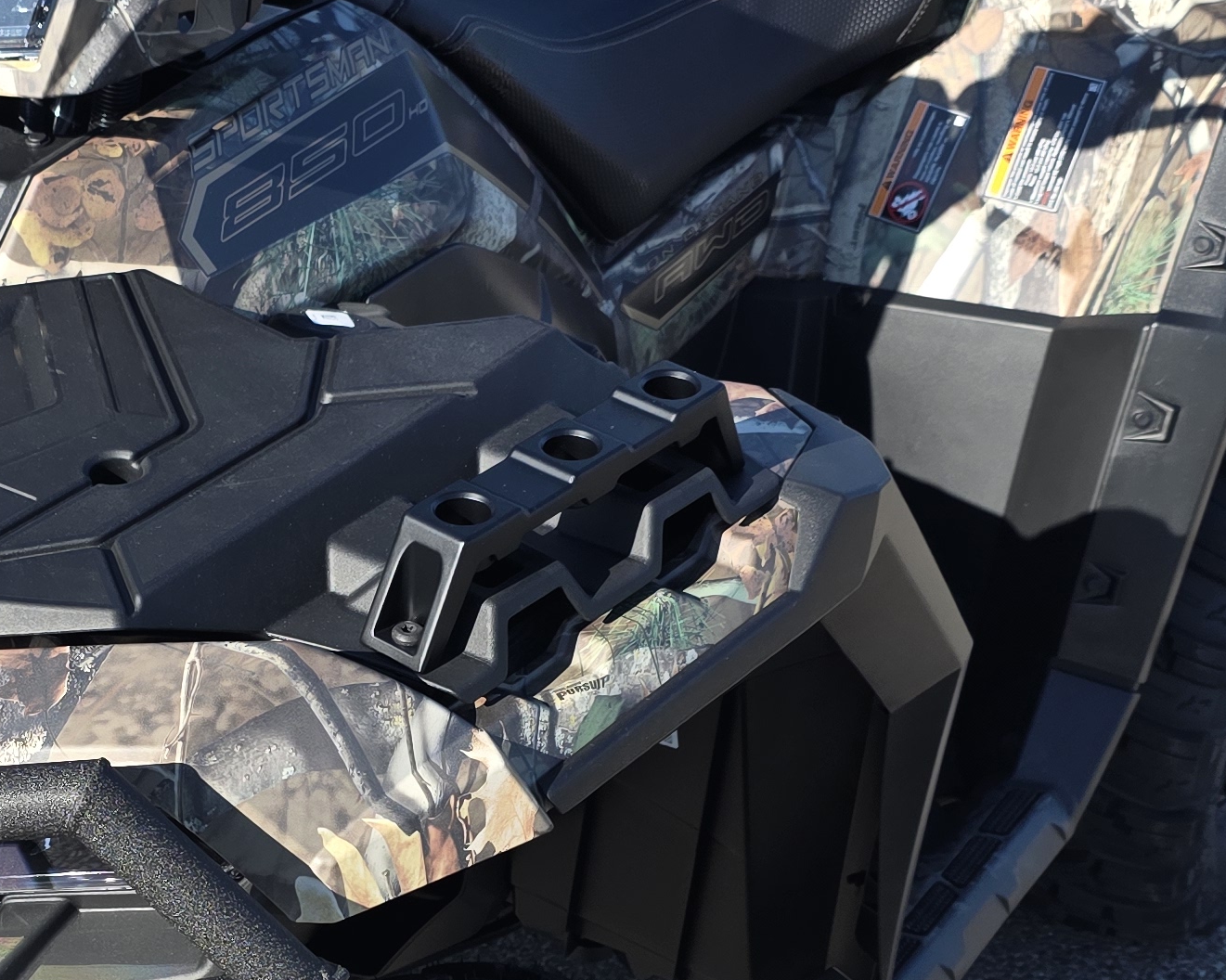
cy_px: 812
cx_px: 255
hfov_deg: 27.4
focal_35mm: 68
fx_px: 2467
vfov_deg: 22.1
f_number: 1.7
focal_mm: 6.3
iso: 80
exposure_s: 1/2897
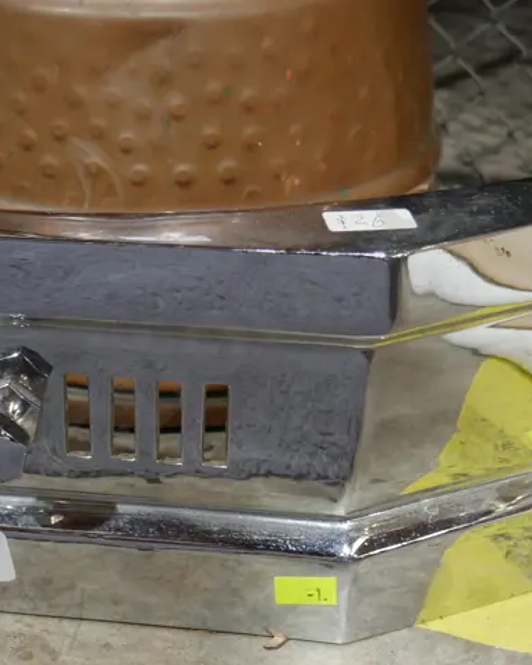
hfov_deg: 22.2
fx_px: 1319
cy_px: 468
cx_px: 49
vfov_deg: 28.0
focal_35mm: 67
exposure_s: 1/60
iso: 640
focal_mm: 16
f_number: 3.6
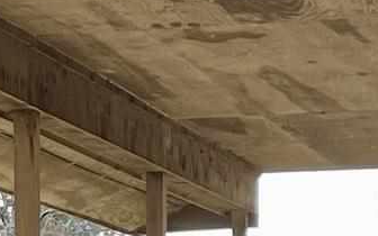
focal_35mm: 210
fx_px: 2163
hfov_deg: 10.0
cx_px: 74
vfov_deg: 5.6
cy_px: 865
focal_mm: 4.2
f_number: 1.6
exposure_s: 1/195
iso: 32
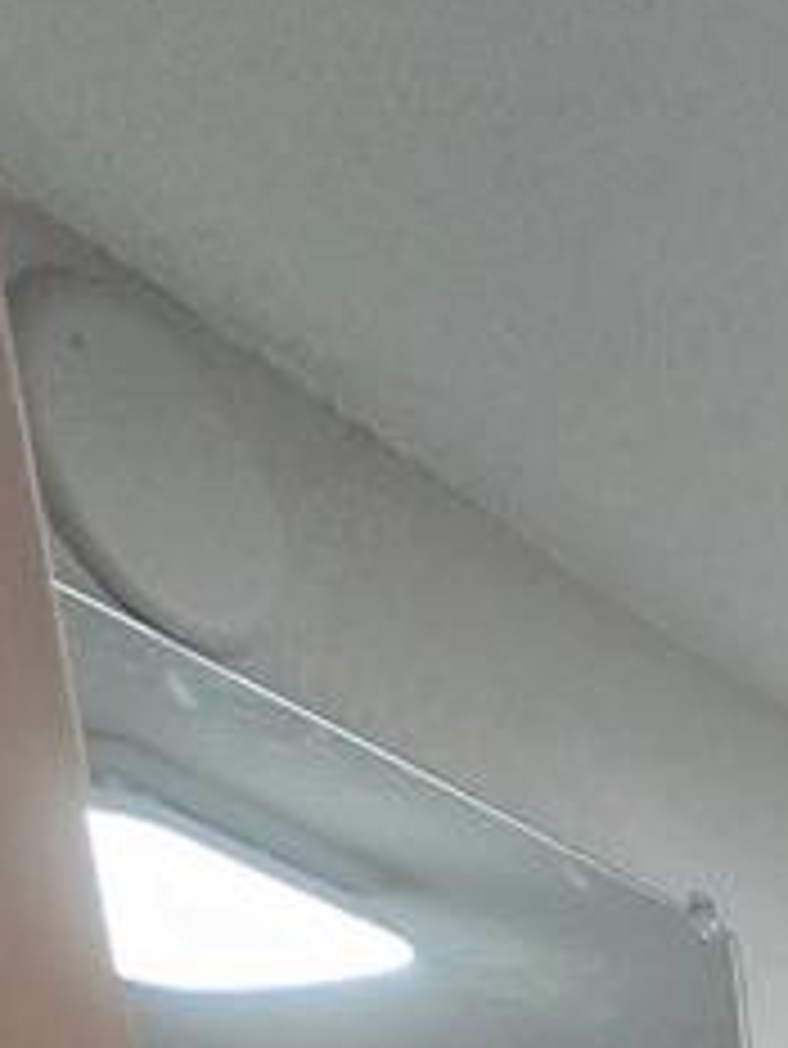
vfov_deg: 16.0
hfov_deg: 15.1
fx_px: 2032
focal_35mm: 67
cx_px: 1792
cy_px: 2420
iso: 160
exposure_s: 1/60
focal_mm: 1.7
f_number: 2.2
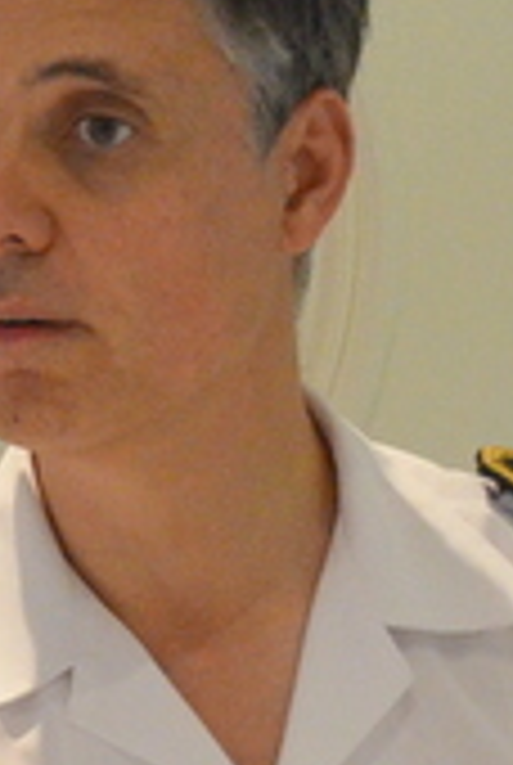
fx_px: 3895
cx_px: -590
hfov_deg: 7.2
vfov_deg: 11.1
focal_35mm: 183
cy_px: 799
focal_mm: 26
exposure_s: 1/125
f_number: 5.6
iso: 2500
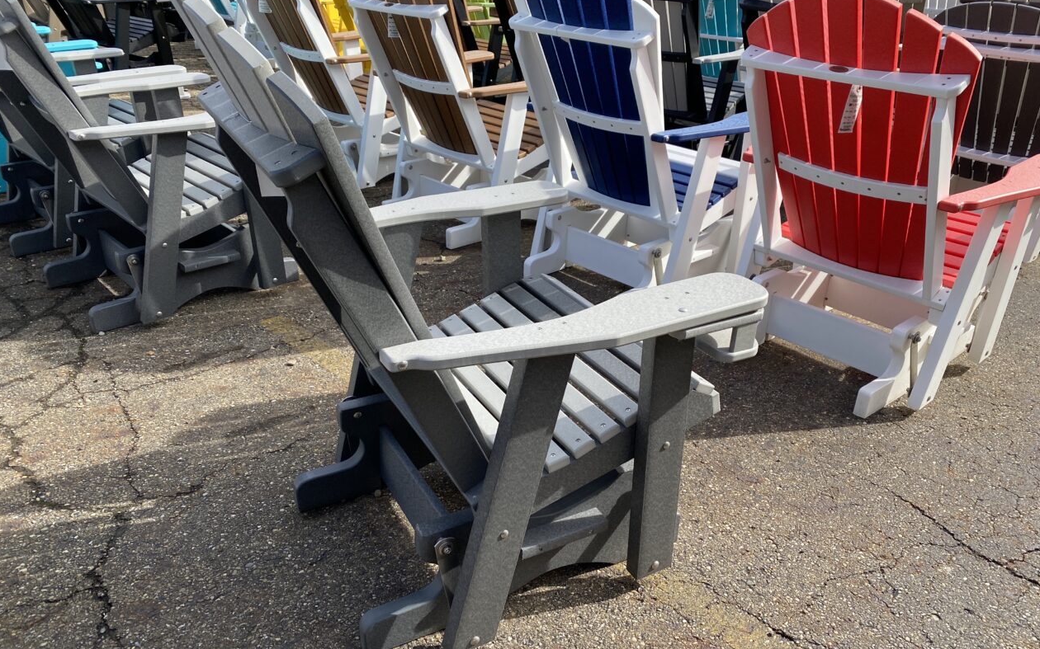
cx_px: 525
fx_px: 793
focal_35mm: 28
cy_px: 346
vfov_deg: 44.5
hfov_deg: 66.5
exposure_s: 1/1124
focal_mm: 4.25
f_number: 1.8
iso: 32
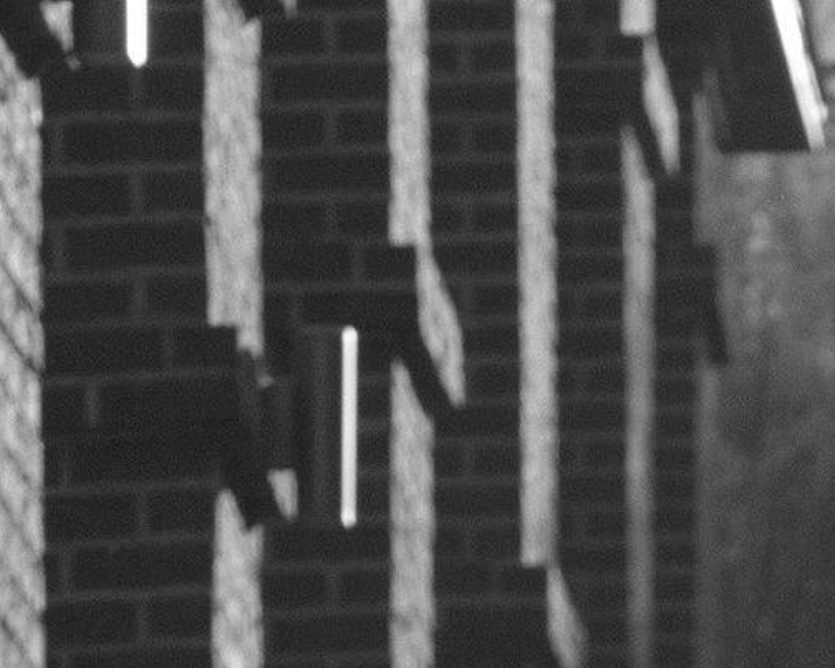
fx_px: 19964
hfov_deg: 2.4
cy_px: 2185
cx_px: 1281
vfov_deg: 1.9
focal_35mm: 808
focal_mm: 75
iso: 200
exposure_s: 1/400
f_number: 5.6
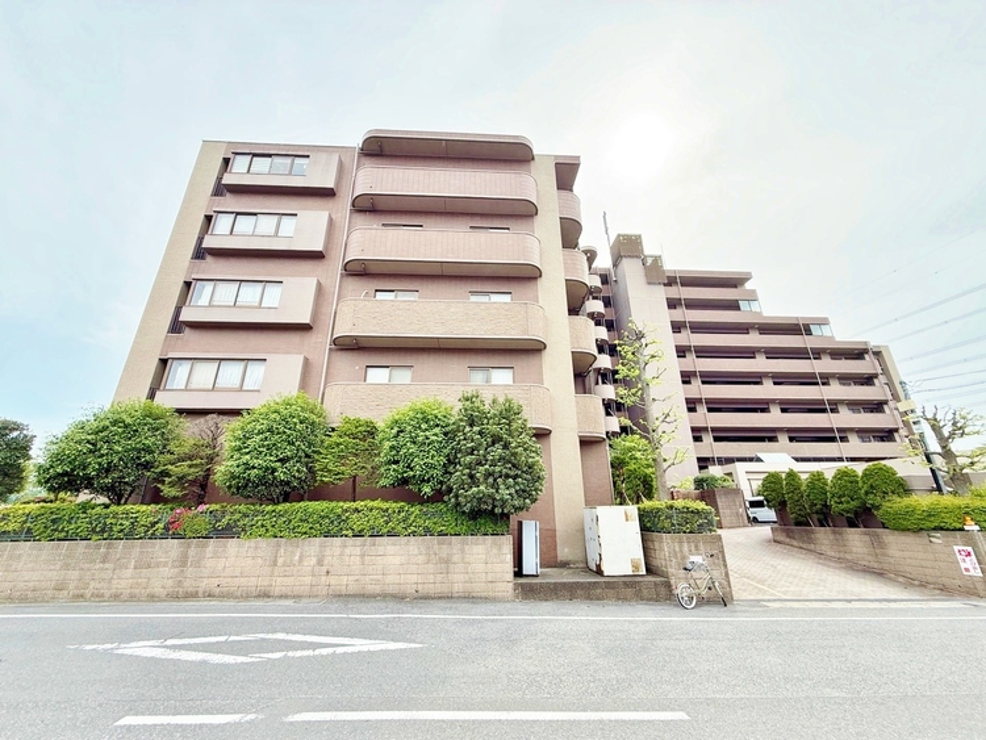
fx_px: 399
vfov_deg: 85.7
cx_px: 493
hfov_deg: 102.0
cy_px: 370
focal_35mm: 14
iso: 64
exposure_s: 1/679
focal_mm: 2.22
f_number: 2.2
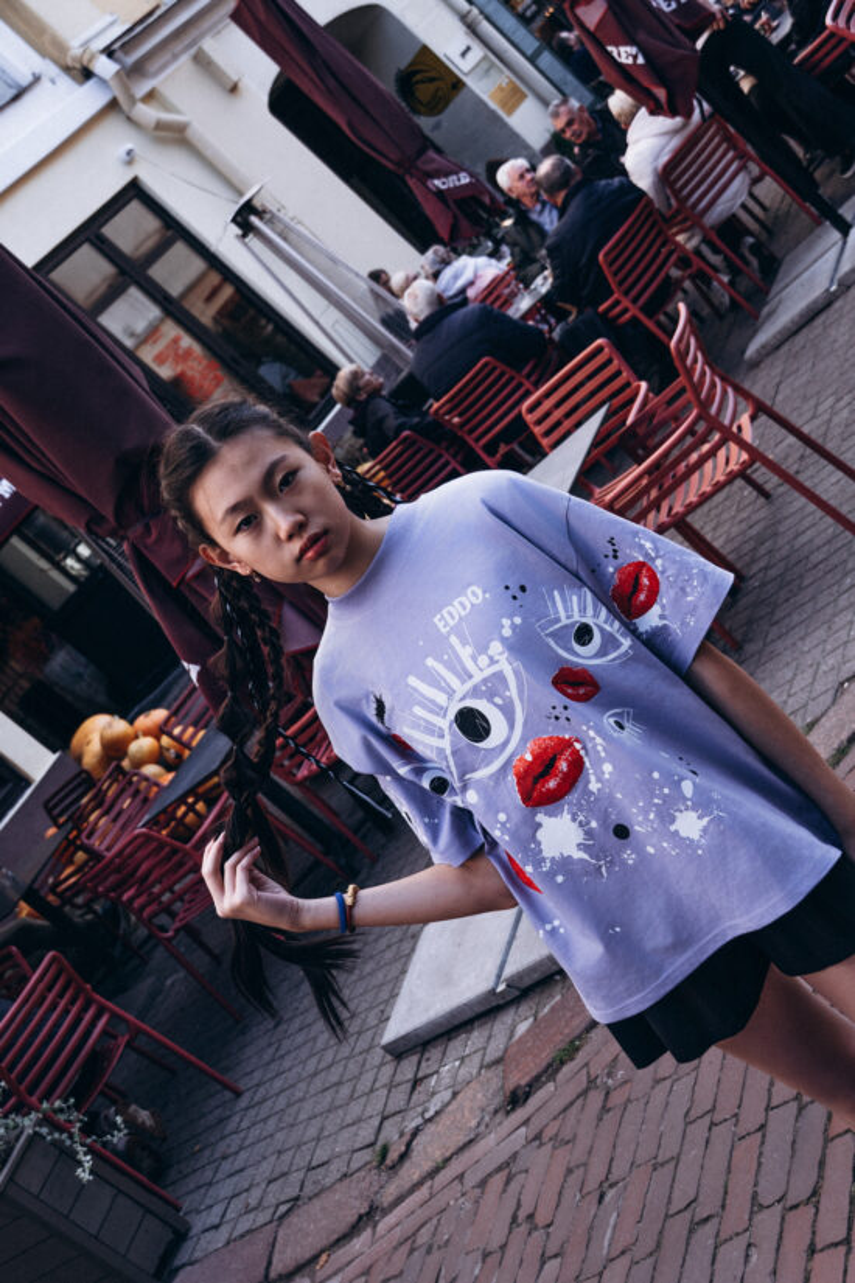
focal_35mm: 46
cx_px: 428
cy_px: 642
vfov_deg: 42.3
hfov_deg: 28.9
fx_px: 1656
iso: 200
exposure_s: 1/160
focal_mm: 31
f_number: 5
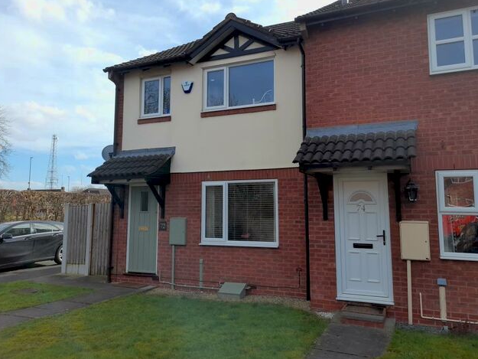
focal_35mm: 28
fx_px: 387
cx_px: 247
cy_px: 160
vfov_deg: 49.7
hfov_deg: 63.4
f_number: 2
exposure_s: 1/546
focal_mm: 4.6
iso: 20
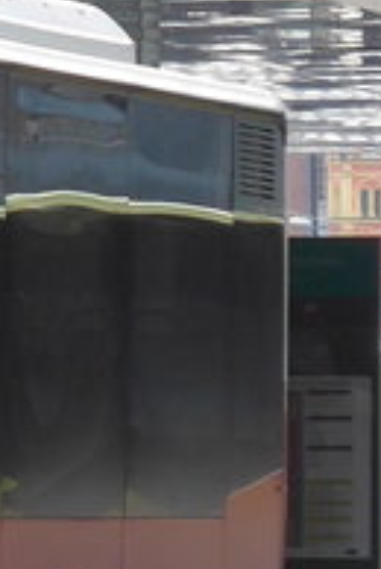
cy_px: 150
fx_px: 9142
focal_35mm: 578
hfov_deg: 2.3
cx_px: -1008
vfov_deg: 3.6
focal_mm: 18
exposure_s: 1/80
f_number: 4.6
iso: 125
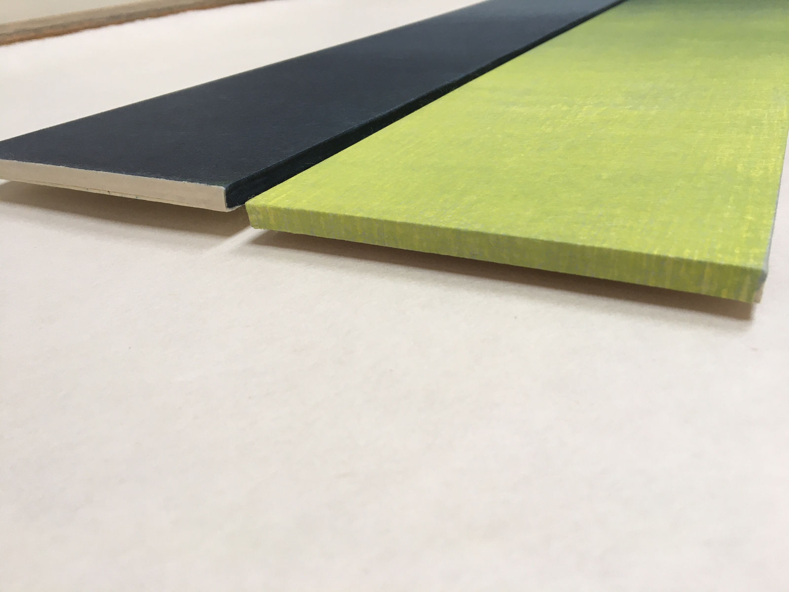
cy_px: 296
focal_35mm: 29
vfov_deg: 48.2
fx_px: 661
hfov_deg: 61.7
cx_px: 394
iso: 25
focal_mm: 4.15
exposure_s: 1/33
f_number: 2.2
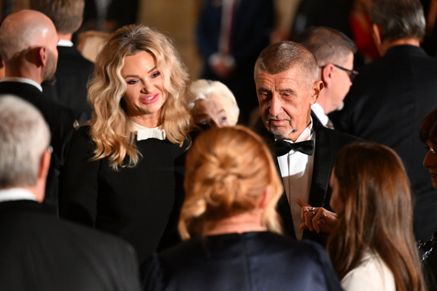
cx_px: 218
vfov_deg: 6.9
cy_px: 146
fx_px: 2428
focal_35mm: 200
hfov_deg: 10.3
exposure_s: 1/250
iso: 8000
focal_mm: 200
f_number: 3.5
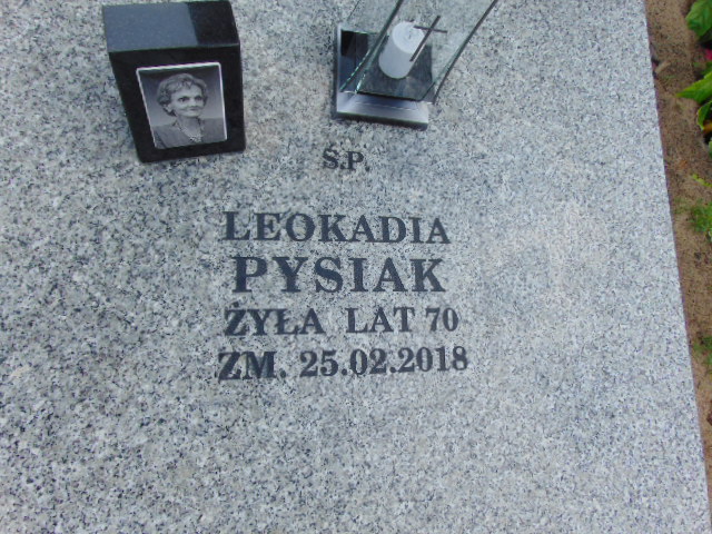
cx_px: 356
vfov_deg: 54.9
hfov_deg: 69.4
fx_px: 514
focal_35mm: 25
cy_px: 267
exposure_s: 1/200
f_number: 7.7
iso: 80
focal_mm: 4.5
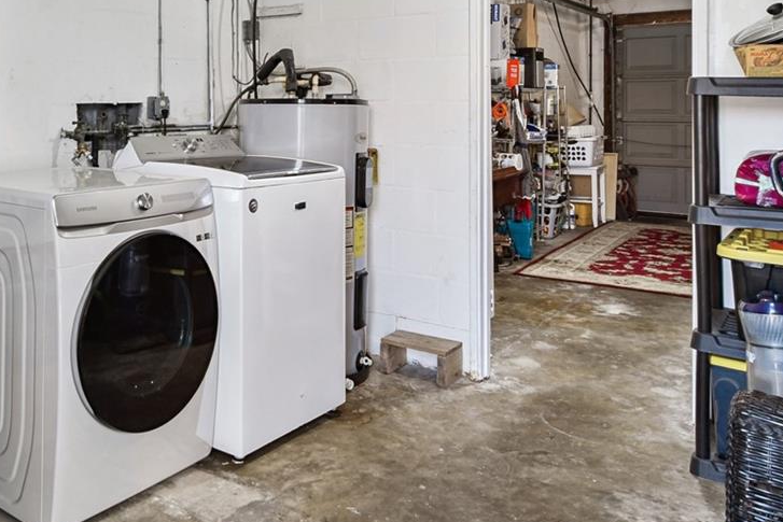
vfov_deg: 38.3
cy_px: 96
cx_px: 196
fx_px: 718
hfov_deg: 54.5
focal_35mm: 33
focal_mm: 10
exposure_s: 1/13
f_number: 7.1
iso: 100
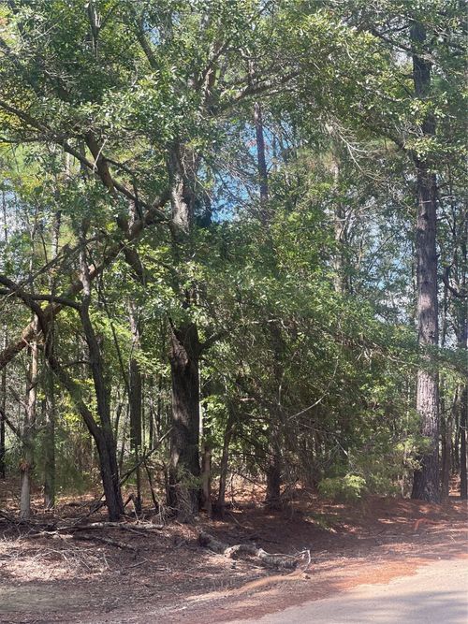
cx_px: 234
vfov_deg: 30.3
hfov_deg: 22.9
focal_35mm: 64
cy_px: 312
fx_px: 1154
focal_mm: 7.5
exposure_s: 1/121
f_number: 2.2
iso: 25
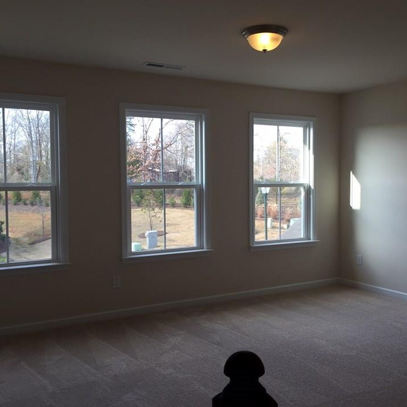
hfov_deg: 44.8
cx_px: 237
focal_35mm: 37
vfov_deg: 44.9
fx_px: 492
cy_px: 206
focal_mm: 4.15
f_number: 2.2
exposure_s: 1/121
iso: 32
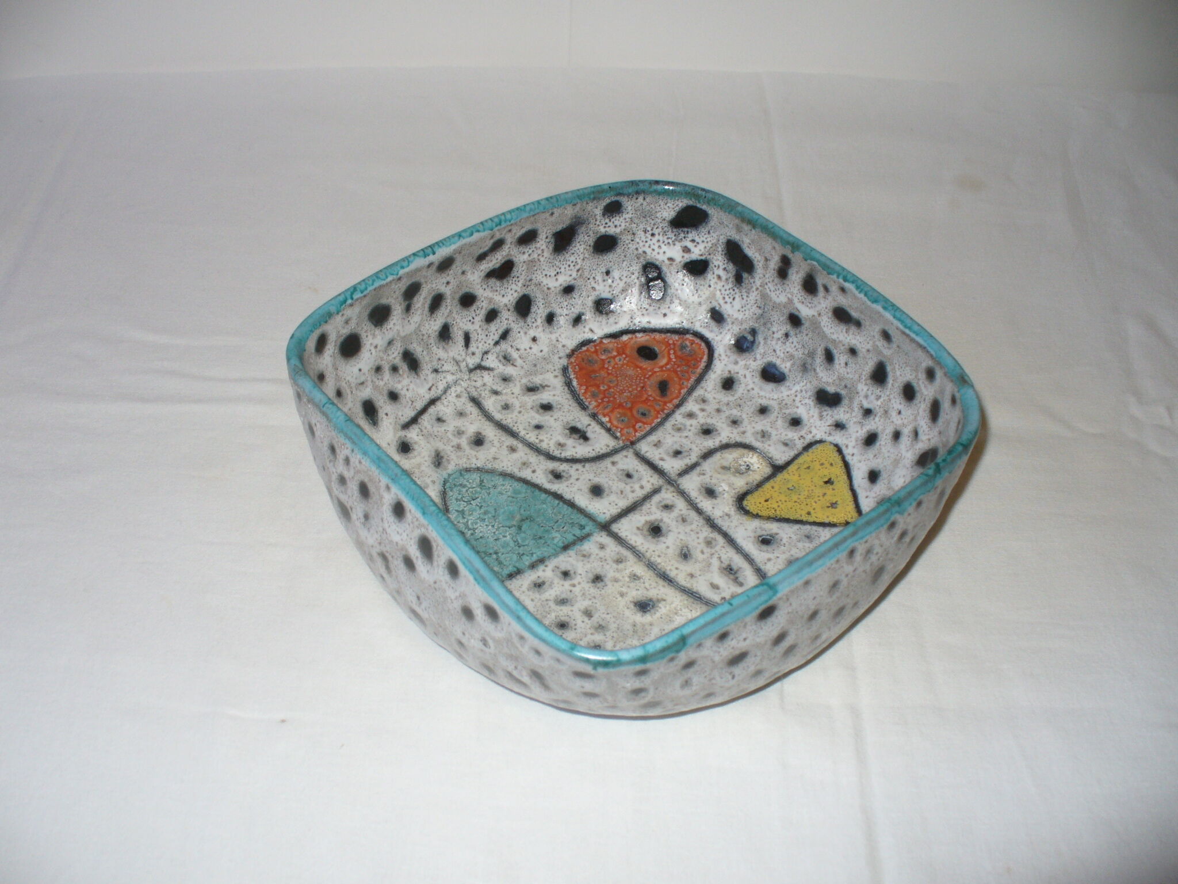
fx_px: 1259
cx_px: 589
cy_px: 442
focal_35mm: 37
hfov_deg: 50.1
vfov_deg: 38.7
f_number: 2.8
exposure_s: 1/30
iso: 100
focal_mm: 6.1
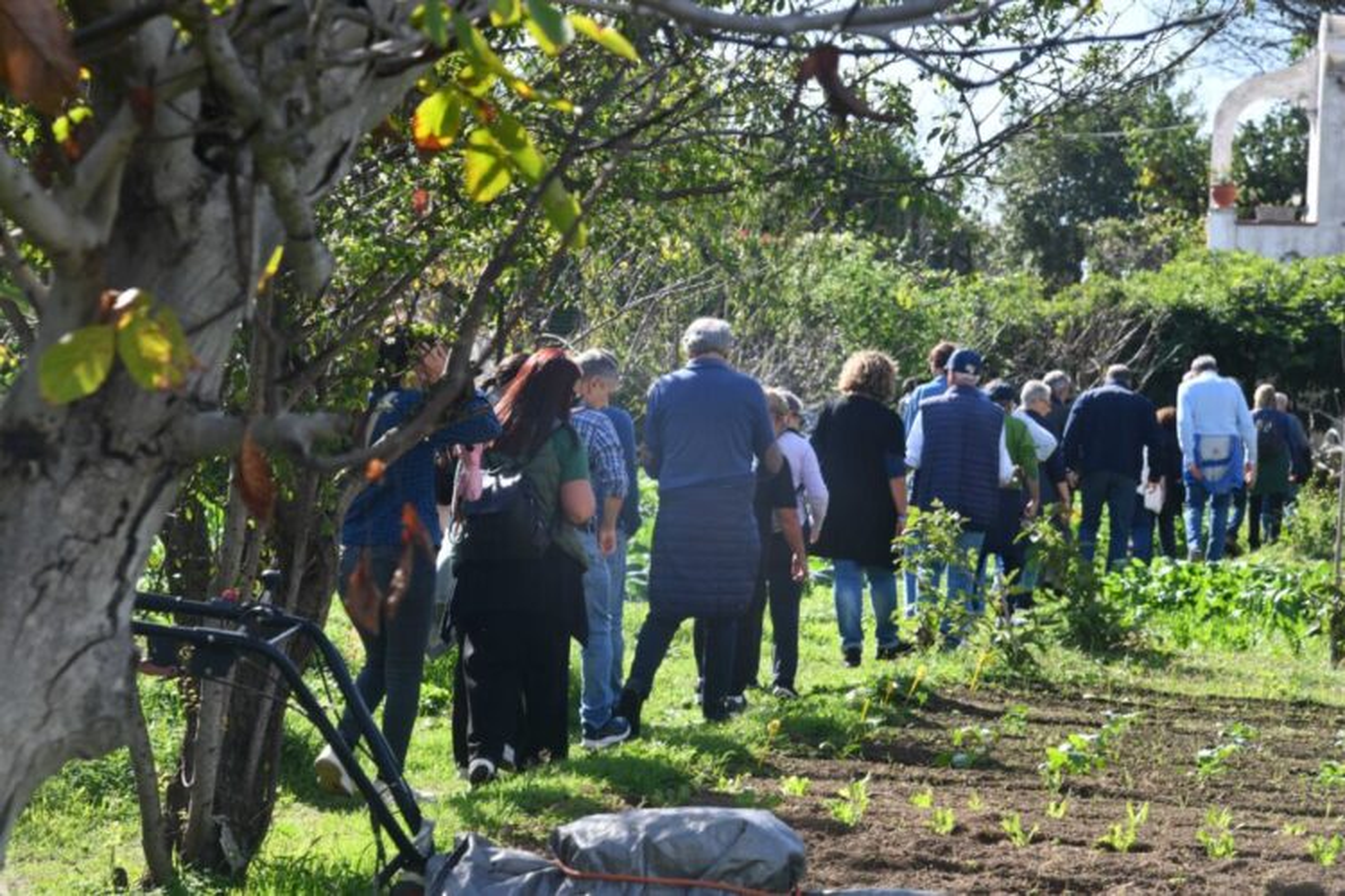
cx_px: 672
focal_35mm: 114
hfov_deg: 17.9
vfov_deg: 12.0
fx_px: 4259
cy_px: 448
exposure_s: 1/100
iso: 125
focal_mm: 95
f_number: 9
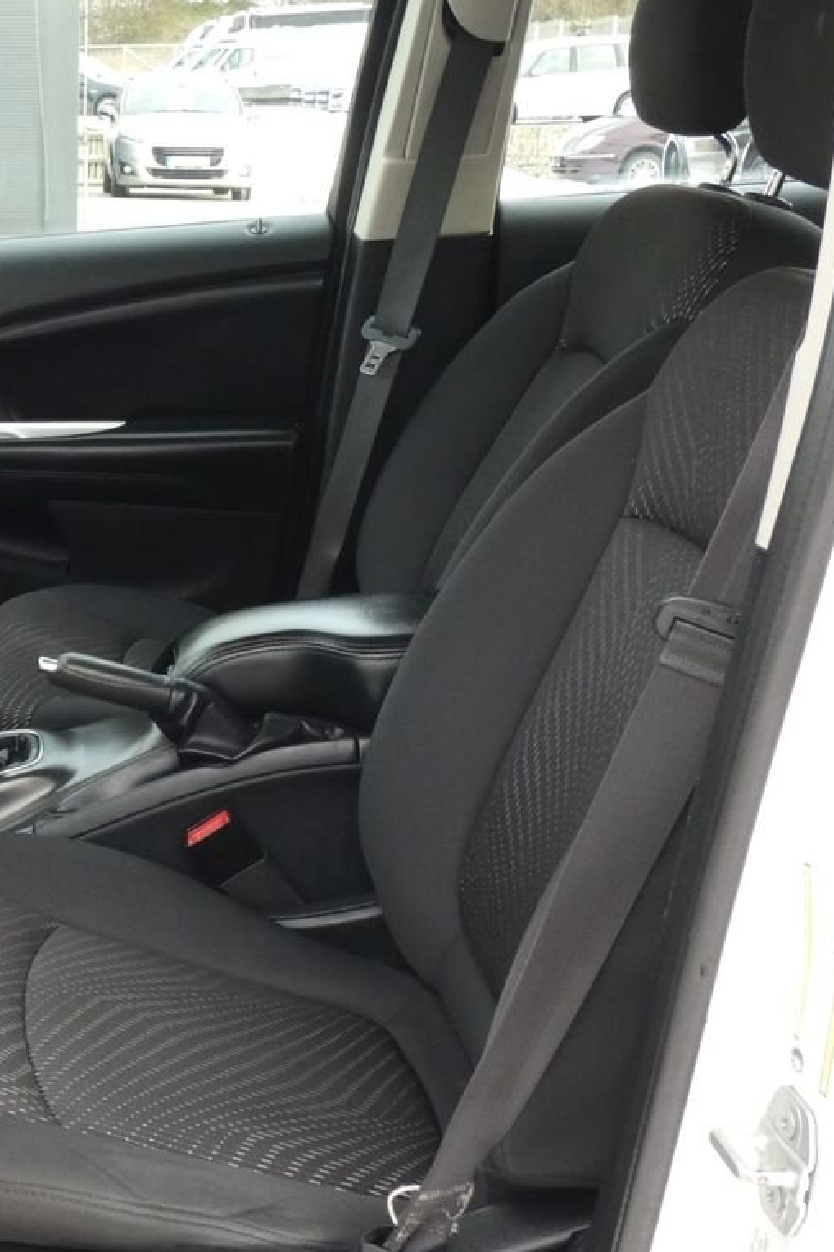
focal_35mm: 53
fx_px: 1842
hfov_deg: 24.4
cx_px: 18
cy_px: 626
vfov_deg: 37.5
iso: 400
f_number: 5.6
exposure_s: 1/80
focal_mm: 6.8
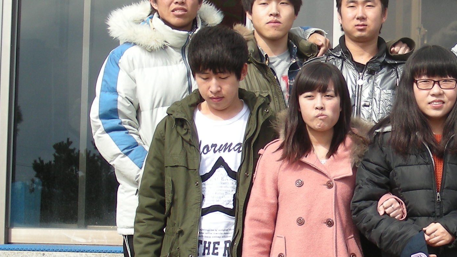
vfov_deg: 9.5
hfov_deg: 16.6
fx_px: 1539
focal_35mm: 127
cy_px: 167
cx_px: 424
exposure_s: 1/300
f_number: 4
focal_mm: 9.7
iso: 50
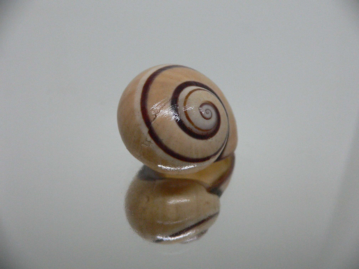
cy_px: 134
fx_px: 363
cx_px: 180
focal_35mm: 35
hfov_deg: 52.6
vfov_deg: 40.7
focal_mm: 4.6
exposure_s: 1/60
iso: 200
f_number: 2.8
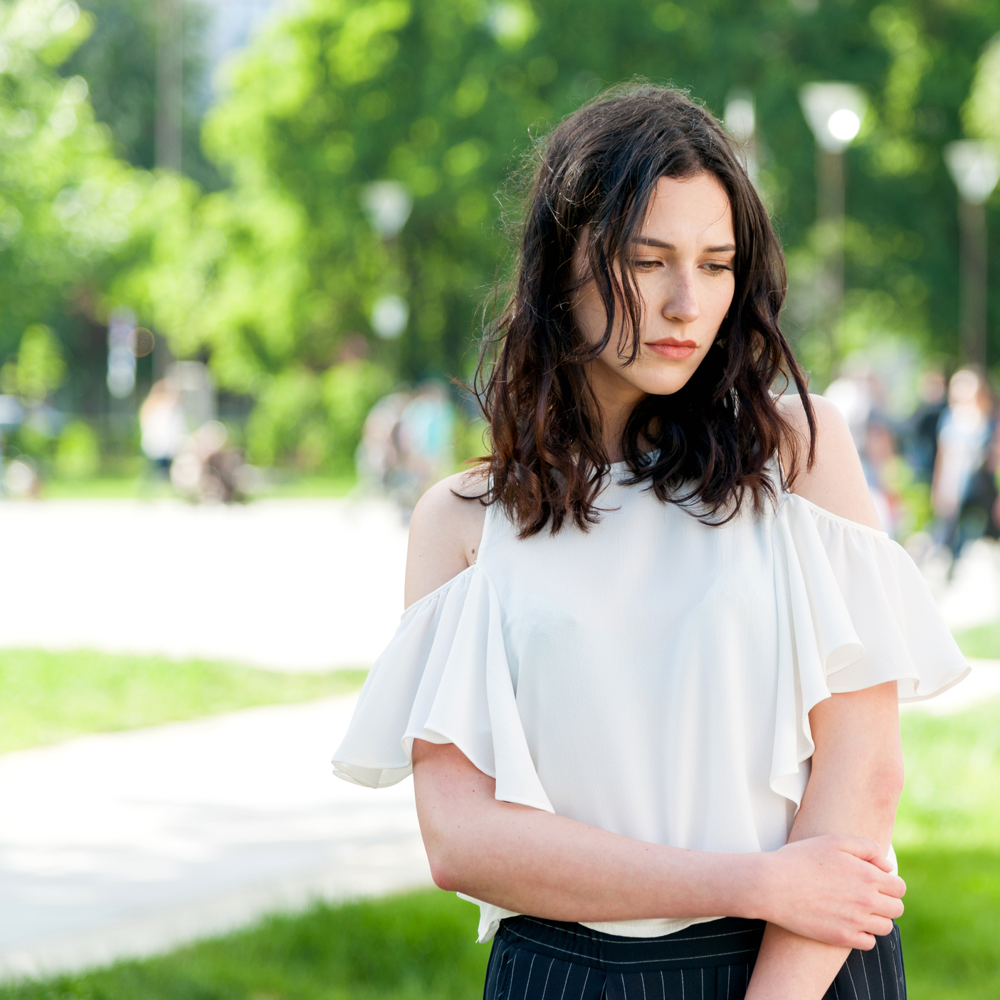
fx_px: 5033
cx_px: 637
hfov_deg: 11.3
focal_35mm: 154
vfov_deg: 11.3
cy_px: 500
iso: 160
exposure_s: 1/320
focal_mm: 120
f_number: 4
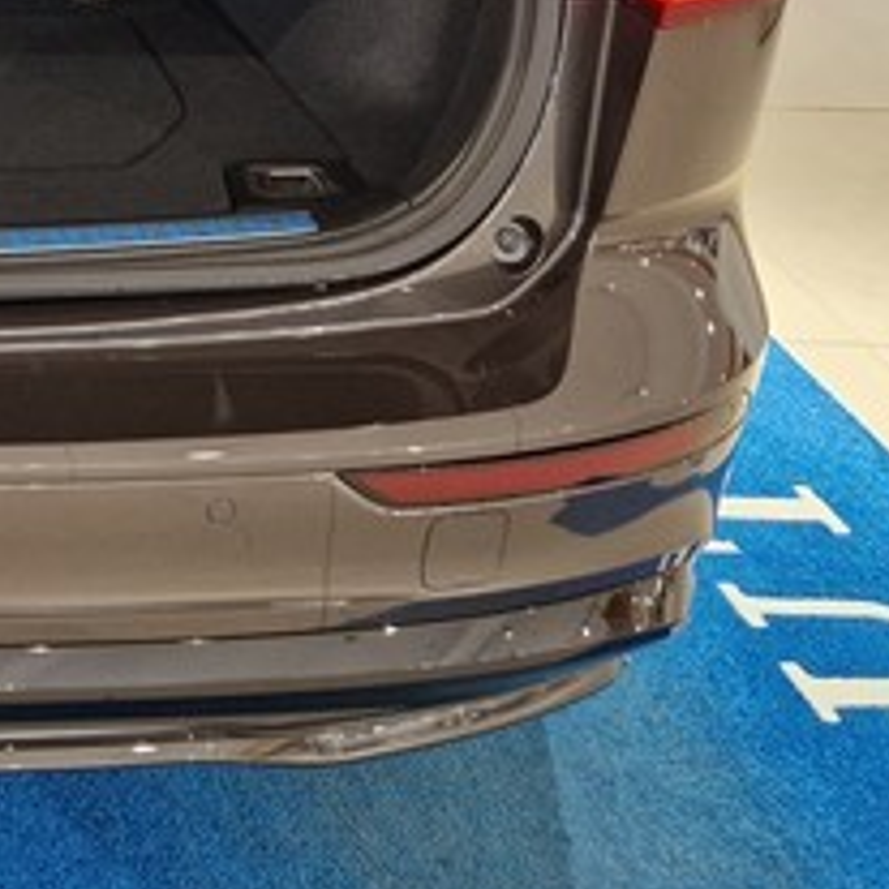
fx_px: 1831
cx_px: -279
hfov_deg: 23.9
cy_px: -86
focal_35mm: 63
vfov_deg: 25.4
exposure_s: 1/100
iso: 200
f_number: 1.8
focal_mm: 5.4
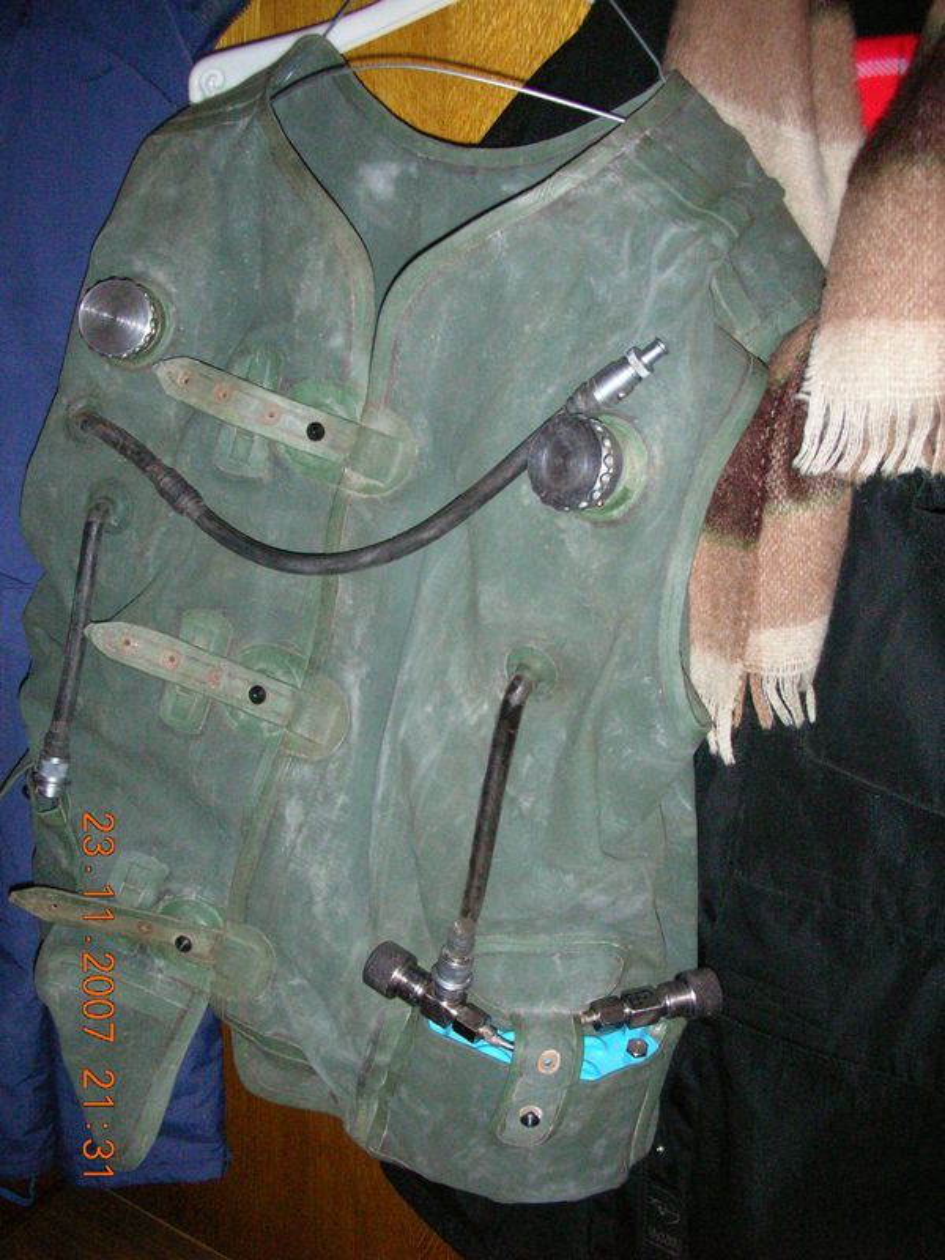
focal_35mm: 35
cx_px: 472
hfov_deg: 40.7
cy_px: 630
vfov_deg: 52.6
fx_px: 1274
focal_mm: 5.8
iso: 400
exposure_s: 1/60.1
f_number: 3
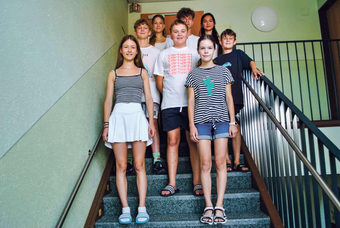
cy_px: 114
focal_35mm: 33
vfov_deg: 40.1
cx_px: 170
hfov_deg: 57.2
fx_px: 312
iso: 220
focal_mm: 22
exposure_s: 1/30
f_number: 3.8
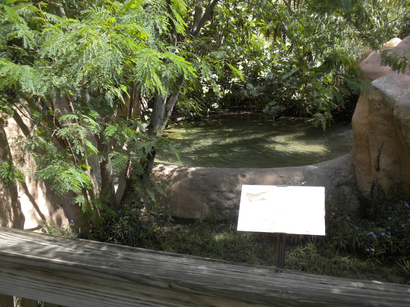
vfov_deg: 38.7
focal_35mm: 37
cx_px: 205
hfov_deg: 50.1
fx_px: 438
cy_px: 154
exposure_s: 1/260
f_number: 3.5
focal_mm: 6.6
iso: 64
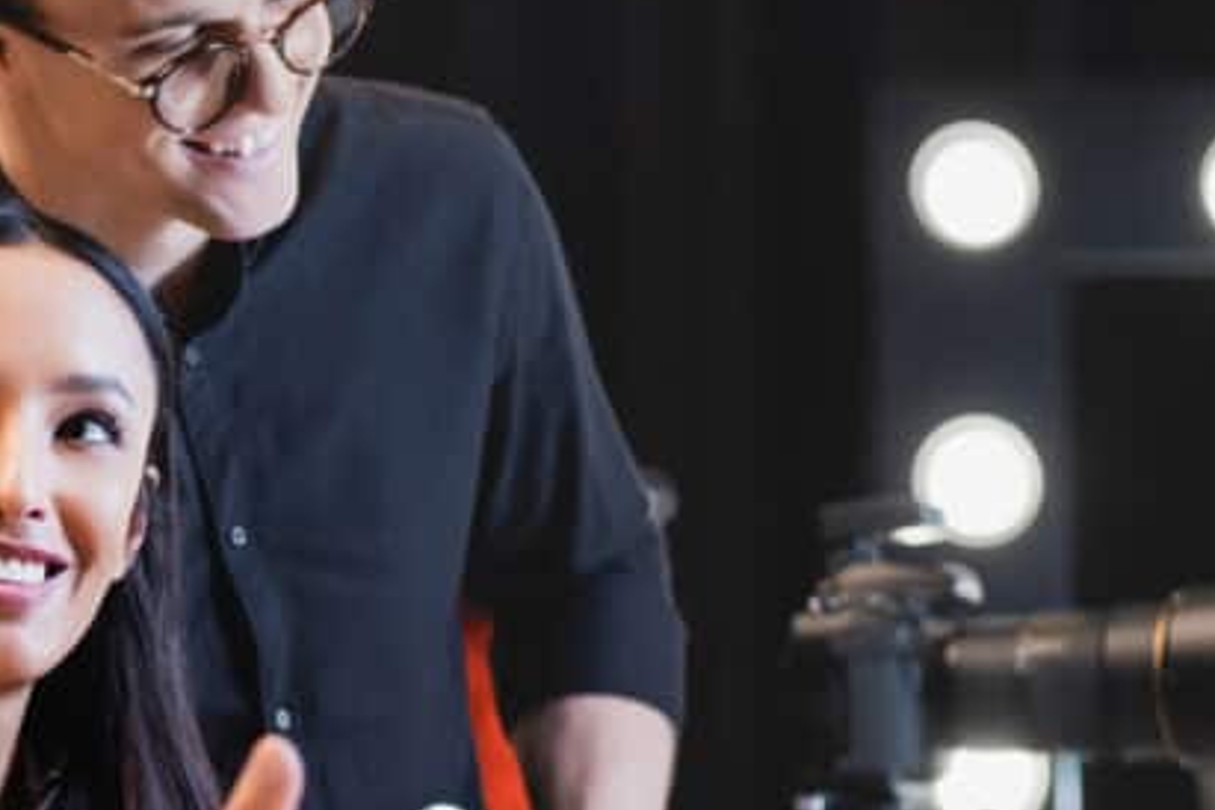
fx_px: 9213
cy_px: 729
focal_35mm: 273
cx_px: 204
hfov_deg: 7.5
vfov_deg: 5.0
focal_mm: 105
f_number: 3.5
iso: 160
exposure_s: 1/200
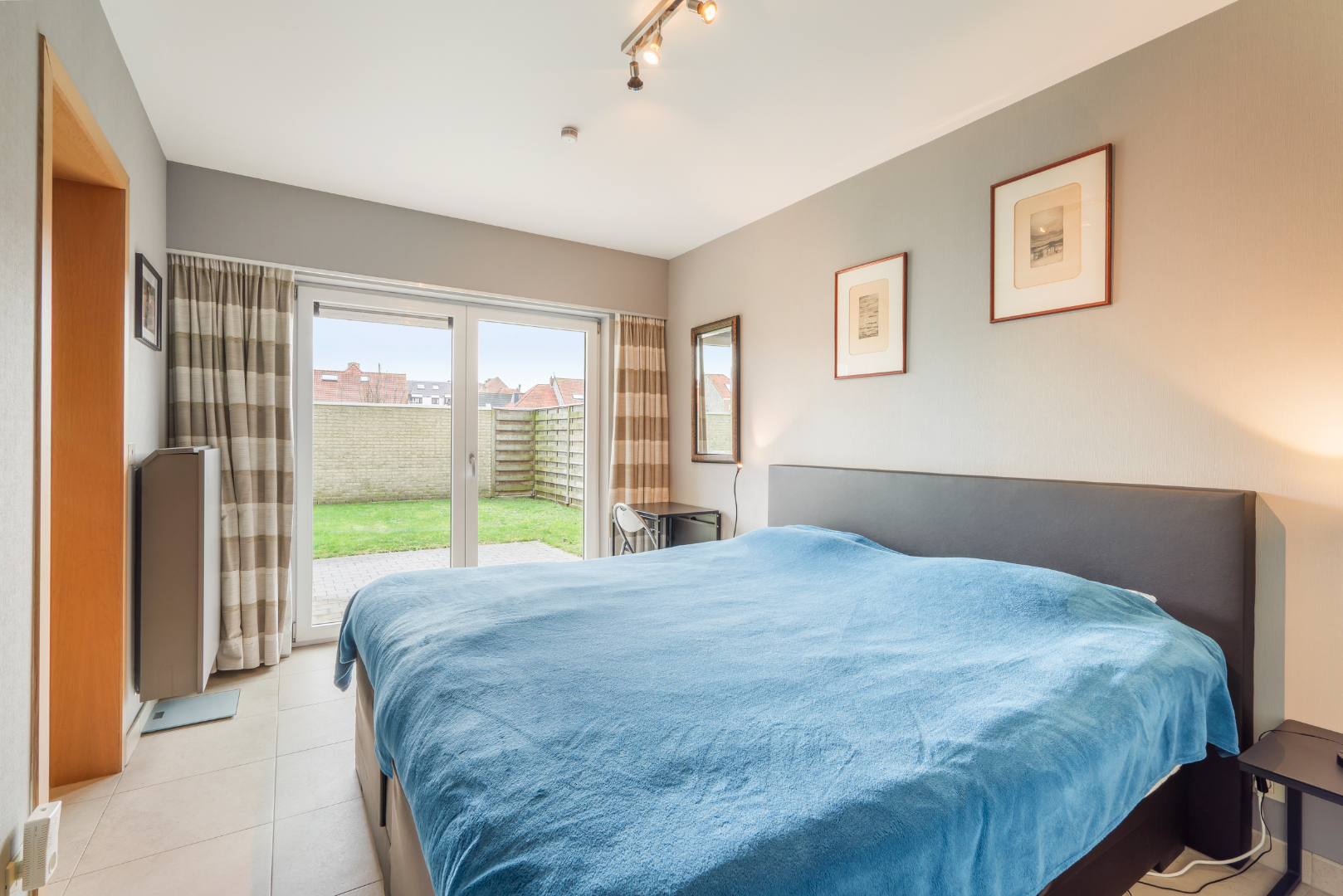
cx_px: 672
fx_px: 597
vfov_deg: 73.8
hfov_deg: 96.7
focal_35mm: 16
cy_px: 448
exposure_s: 1.3
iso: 100
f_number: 11
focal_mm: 16
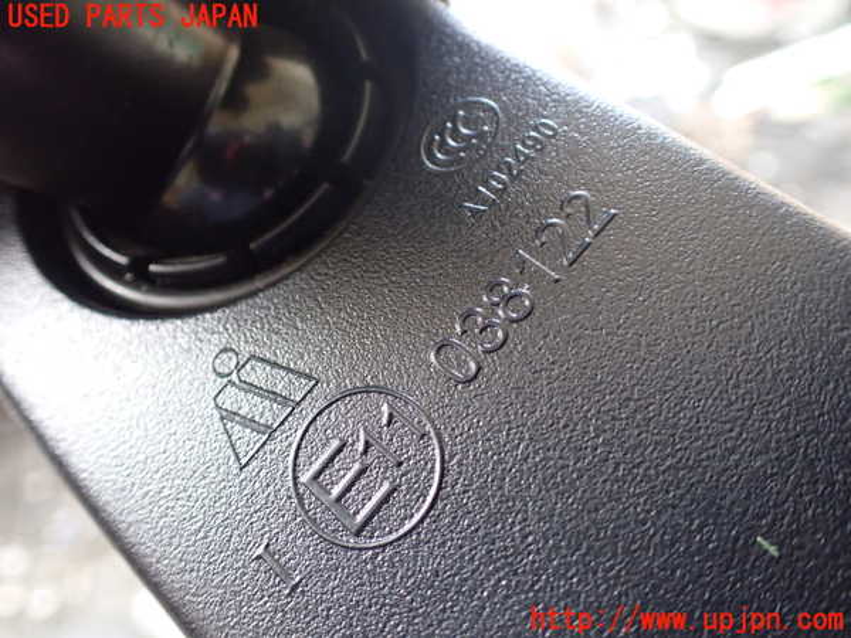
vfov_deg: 46.8
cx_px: 426
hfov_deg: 60.0
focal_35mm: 30
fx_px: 738
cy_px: 319
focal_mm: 5.4
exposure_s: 1/125
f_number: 2.3
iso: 640
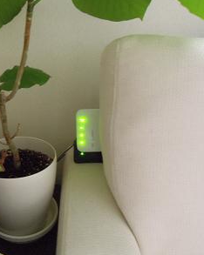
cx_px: 51
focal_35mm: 32
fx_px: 242
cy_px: 128
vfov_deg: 55.7
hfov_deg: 44.2
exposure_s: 1
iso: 1600
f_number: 7.1
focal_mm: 4.3
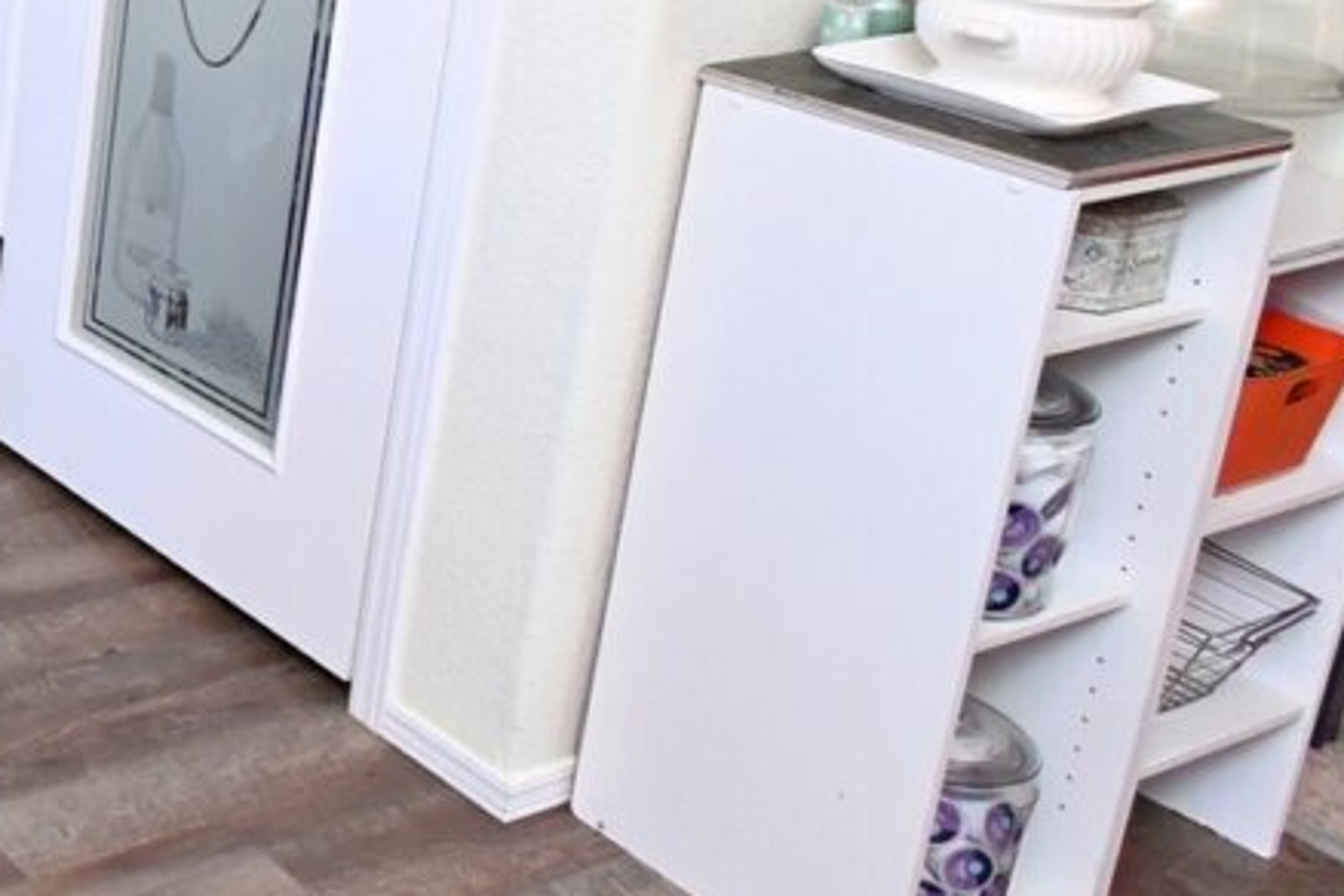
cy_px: -97
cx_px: -690
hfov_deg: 27.6
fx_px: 1792
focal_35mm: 48
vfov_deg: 25.9
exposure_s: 1/125
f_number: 4.5
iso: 1250
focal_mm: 10
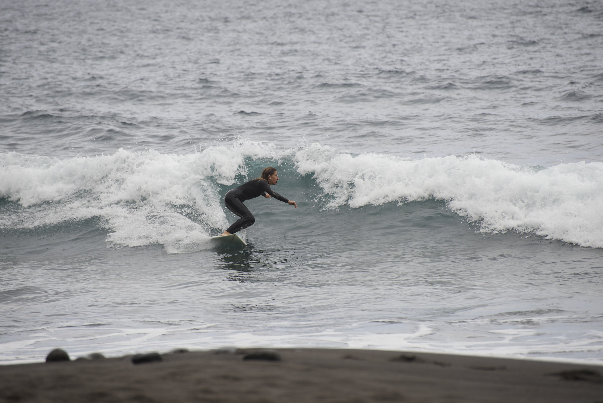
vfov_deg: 5.3
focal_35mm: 260
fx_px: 4356
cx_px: 302
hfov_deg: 7.9
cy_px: 202
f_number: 7.1
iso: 160
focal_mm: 260
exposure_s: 1/640
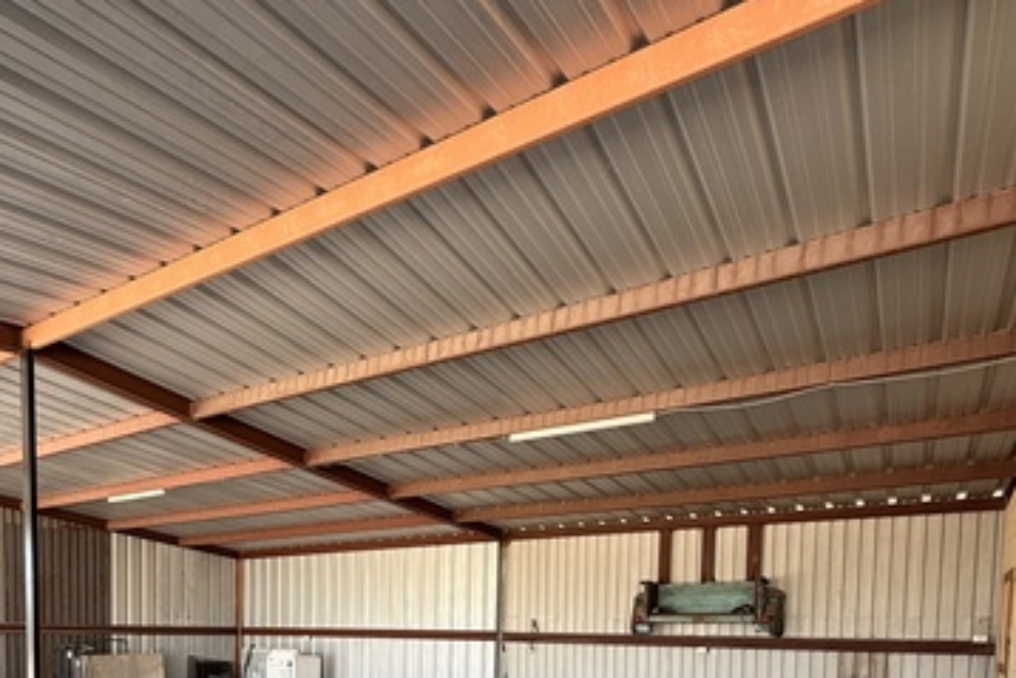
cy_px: 681
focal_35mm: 26
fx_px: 734
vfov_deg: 42.6
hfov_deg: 68.2
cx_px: 377
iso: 50
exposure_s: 1/99
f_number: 2.2
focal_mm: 2.22
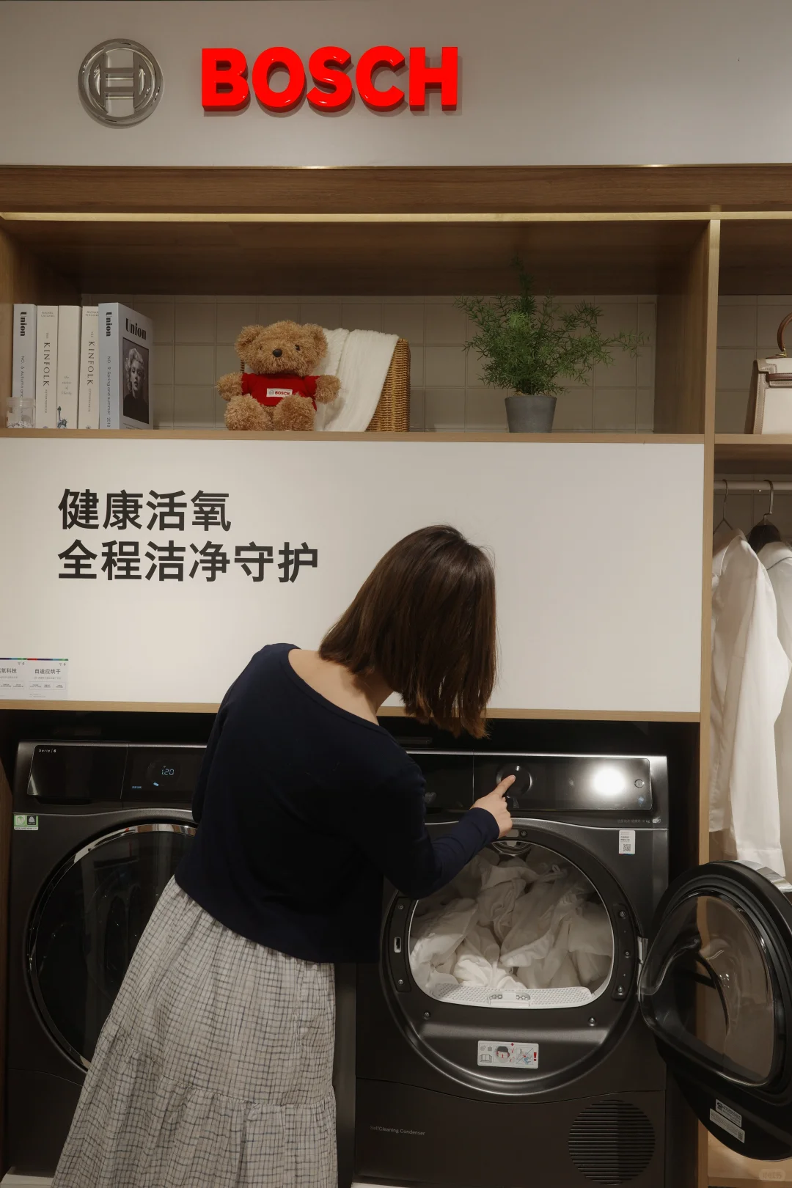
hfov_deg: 33.4
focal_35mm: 40
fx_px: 1320
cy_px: 594
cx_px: 396
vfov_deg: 48.5
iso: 200
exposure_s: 1/160
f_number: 3.2
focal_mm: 26
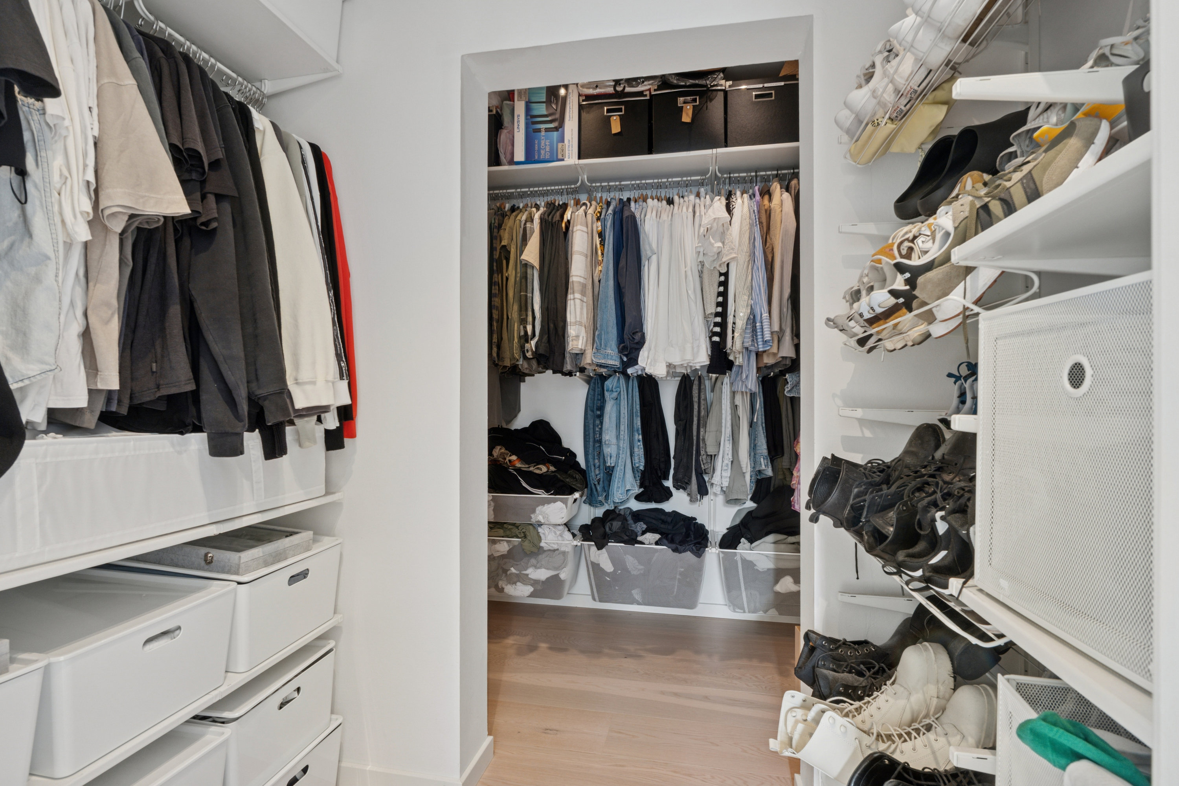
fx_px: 614
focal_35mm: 19
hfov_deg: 87.7
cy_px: 393
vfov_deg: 65.2
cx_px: 590
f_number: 8
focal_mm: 12.5
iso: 200
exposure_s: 1/30
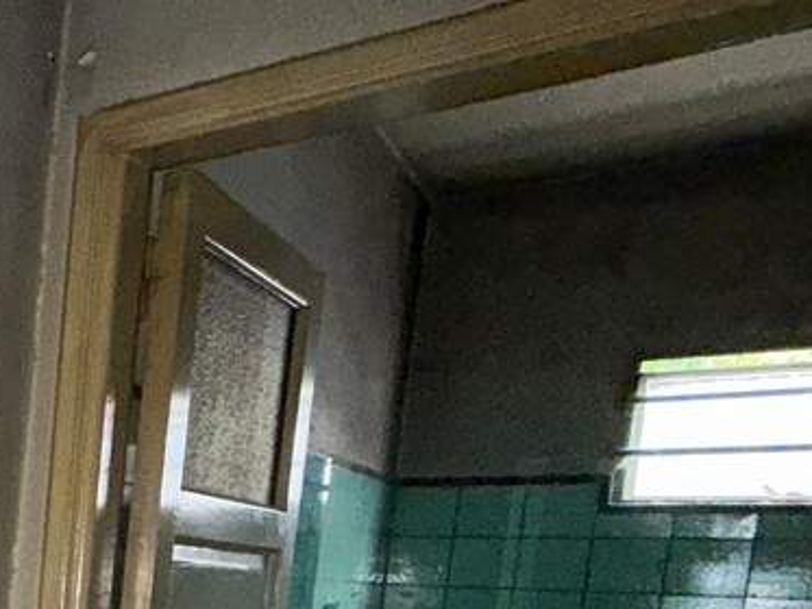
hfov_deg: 27.0
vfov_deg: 29.2
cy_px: 666
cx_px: -451
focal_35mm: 45
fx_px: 1056
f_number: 2.2
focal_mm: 2.22
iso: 200
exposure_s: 1/60
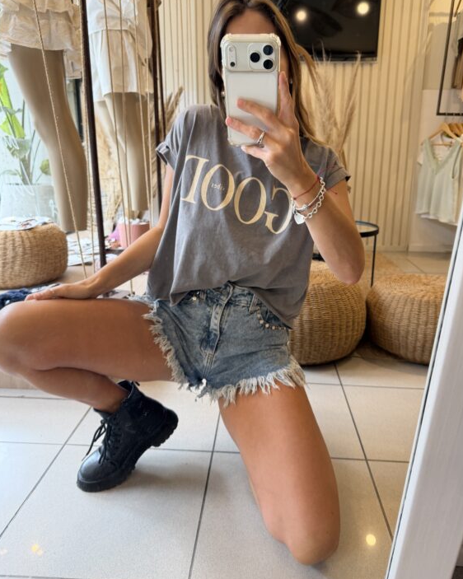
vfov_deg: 66.0
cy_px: 272
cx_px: 237
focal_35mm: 26
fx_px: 446
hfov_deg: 54.9
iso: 125
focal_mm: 6.76
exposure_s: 1/100
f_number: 1.78
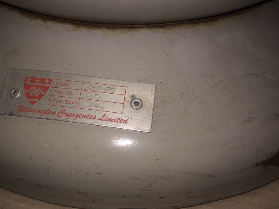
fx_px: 282
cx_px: 117
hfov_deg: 52.4
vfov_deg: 40.6
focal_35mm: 35
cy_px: 118
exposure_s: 1/23
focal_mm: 3.99
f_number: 1.8
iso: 20
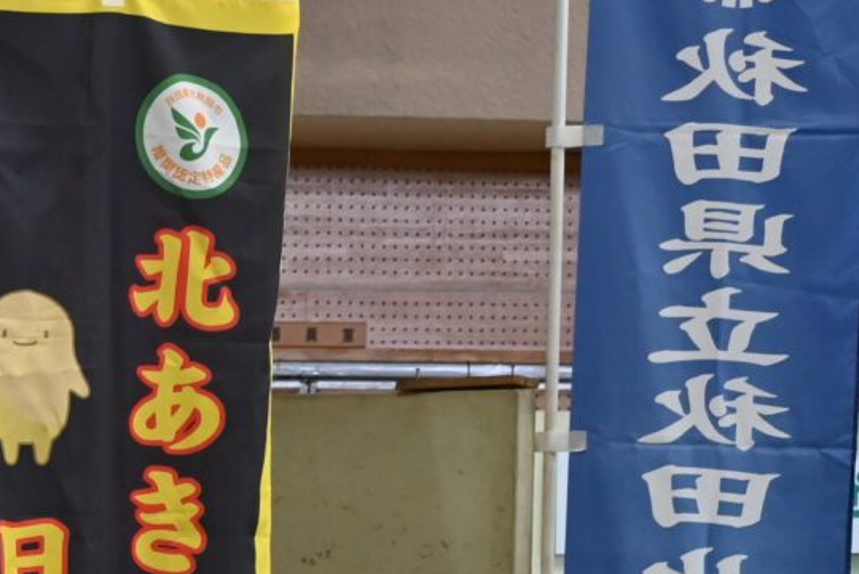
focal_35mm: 209
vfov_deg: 6.5
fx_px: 4989
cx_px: -822
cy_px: 774
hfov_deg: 9.3
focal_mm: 44
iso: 1600
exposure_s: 1/125
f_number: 5.3
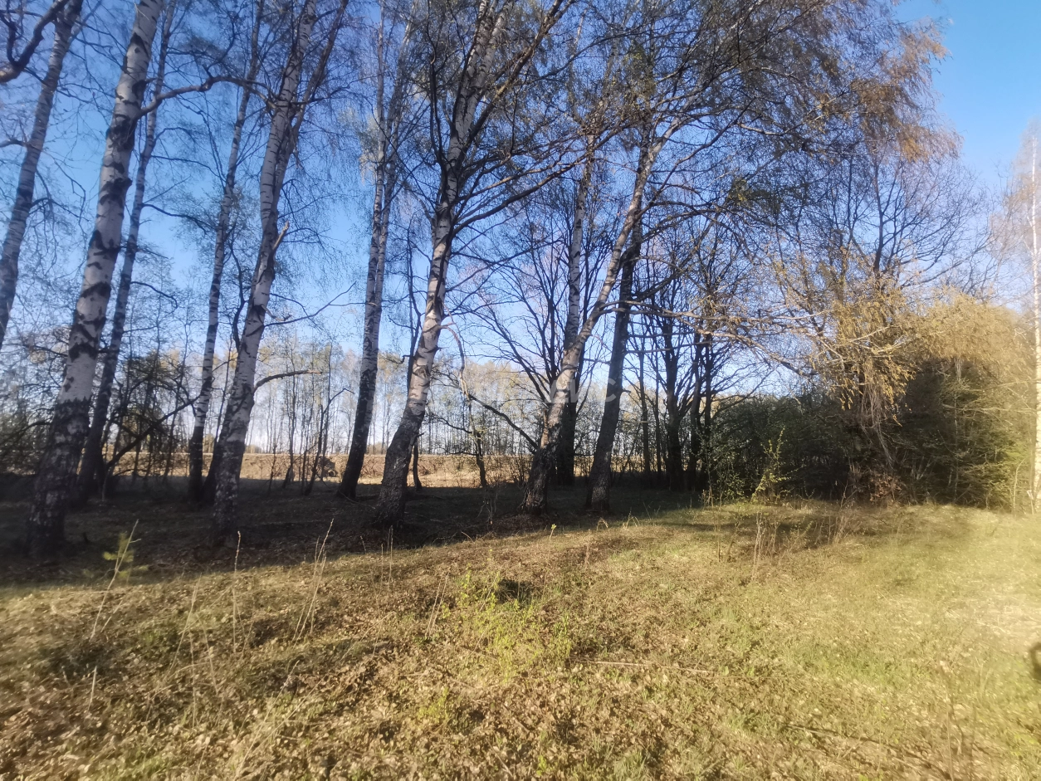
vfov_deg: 74.7
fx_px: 511
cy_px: 390
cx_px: 520
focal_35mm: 17
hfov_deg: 91.0
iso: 50
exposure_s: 1/336
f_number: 2.2
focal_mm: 2.23
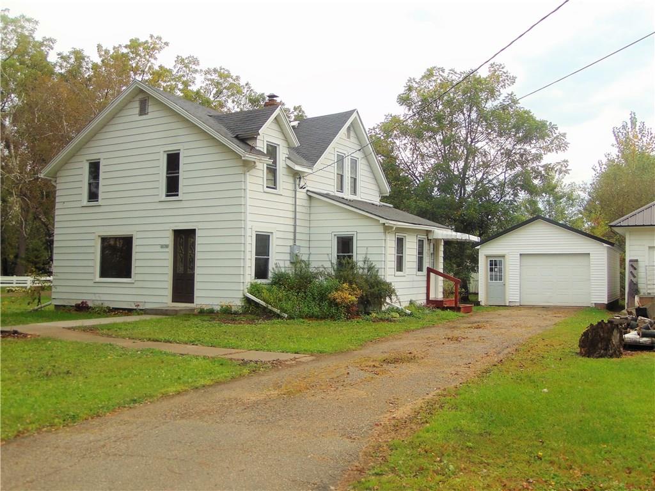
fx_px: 662
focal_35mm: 35
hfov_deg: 52.6
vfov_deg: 40.7
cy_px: 246
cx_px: 328
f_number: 3.2
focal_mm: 6.3
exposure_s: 1/400
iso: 80
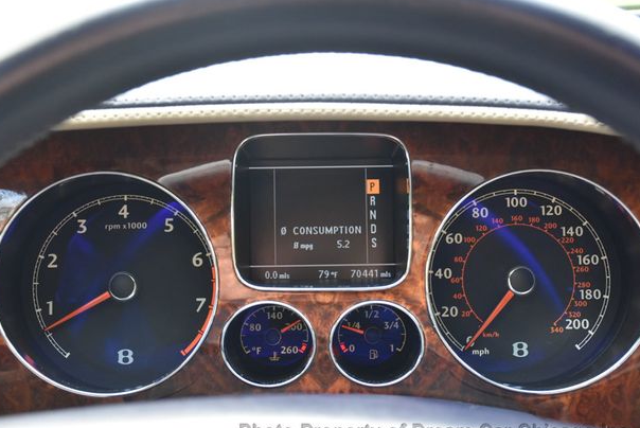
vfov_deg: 25.1
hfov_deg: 36.8
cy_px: 226
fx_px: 961
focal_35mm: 54
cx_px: 325
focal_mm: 34
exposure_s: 1/80
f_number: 4.5
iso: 800
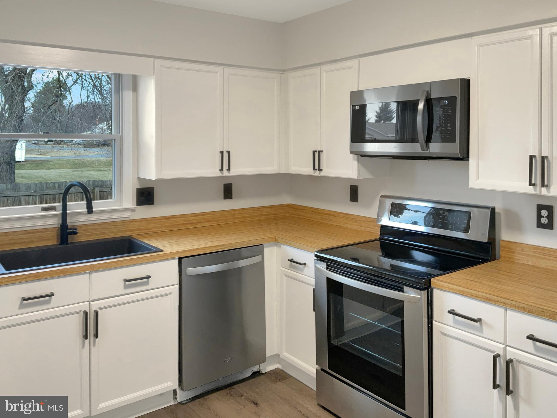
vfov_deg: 48.2
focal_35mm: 29
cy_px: 209
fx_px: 467
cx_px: 278
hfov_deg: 61.7
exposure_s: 1/11
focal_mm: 3
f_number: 1.8
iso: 16
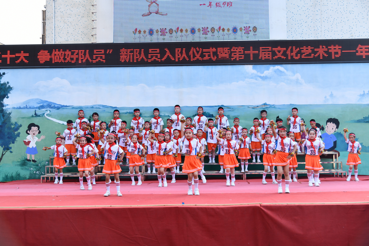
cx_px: 184
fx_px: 492
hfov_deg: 41.1
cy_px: 123
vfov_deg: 28.1
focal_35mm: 48
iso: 400
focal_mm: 48
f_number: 4.5
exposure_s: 1/400
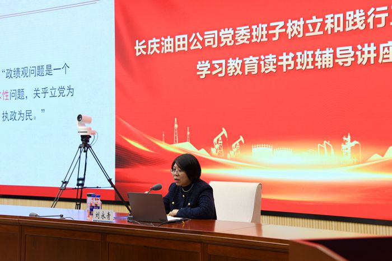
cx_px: 196
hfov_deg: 36.2
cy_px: 130
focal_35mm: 55
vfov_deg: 24.6
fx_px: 599
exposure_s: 1/125
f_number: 4.5
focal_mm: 55
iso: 500
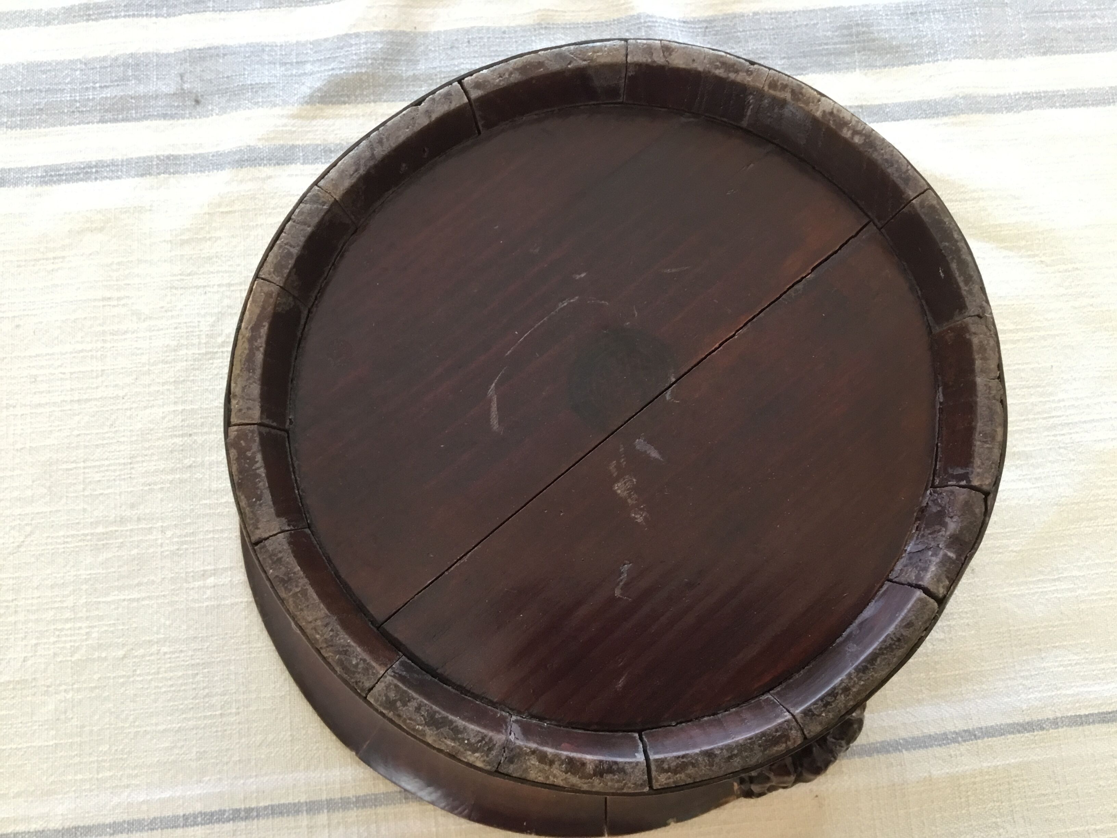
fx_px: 1000
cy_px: 419
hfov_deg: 58.4
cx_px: 558
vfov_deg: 45.4
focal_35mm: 31
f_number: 2.4
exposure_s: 1/33
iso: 125
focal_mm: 3.3
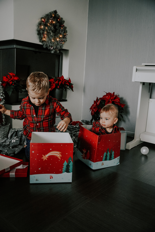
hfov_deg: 39.9
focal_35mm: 33
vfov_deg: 57.1
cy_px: 116
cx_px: 78
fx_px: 214
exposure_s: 1/250
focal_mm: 33.1
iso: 4000
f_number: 3.2
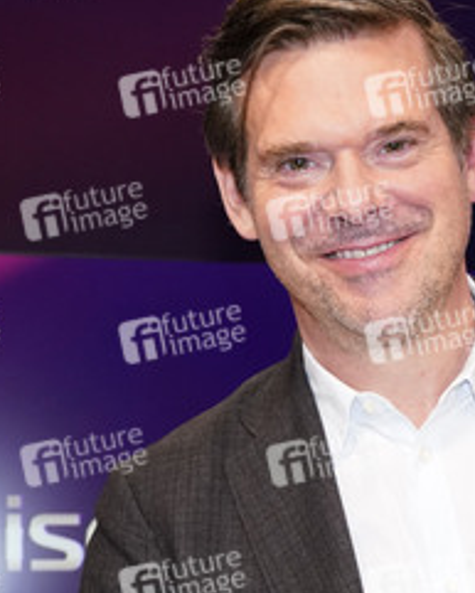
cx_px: 363
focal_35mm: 58
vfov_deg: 32.5
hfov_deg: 25.9
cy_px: 273
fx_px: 1019
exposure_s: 1/125
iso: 2000
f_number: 5.6
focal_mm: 33
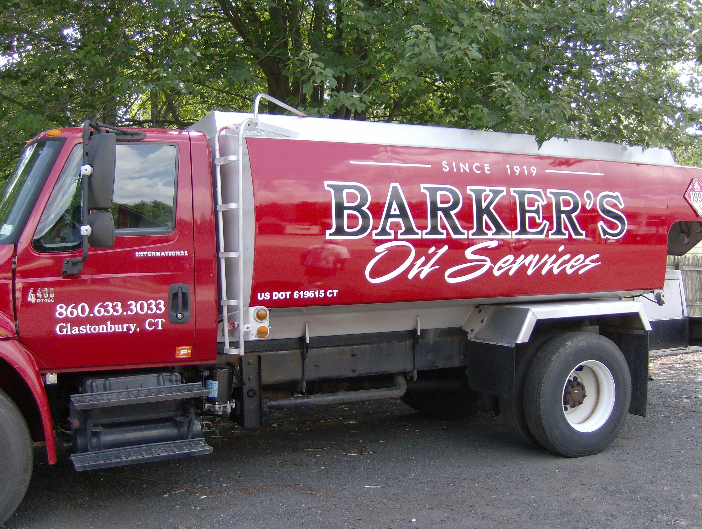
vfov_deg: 39.7
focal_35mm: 36
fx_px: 731
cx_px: 351
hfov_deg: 51.3
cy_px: 264
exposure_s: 1/320
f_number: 2.8
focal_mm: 6
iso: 100
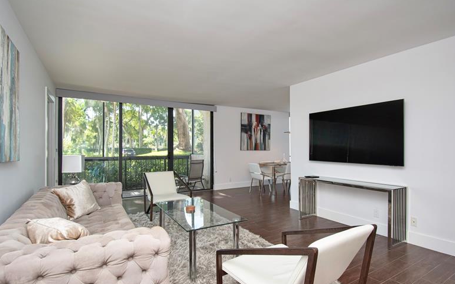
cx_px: 226
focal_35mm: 18
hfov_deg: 90.3
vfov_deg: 64.2
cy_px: 144
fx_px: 226
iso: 800
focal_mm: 11.5
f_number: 5.6
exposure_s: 1/125
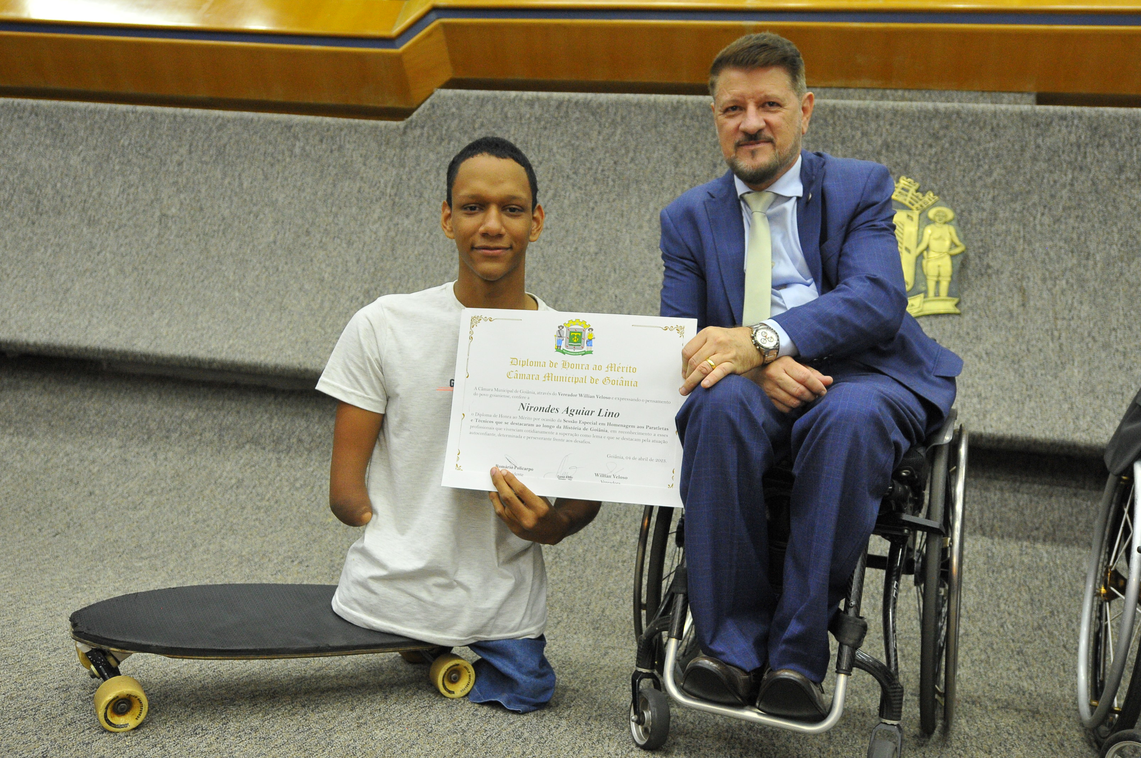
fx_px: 1045
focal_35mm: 33
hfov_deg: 57.3
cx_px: 570
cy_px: 379
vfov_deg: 39.9
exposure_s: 1/125
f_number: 3.2
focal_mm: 22
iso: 1600
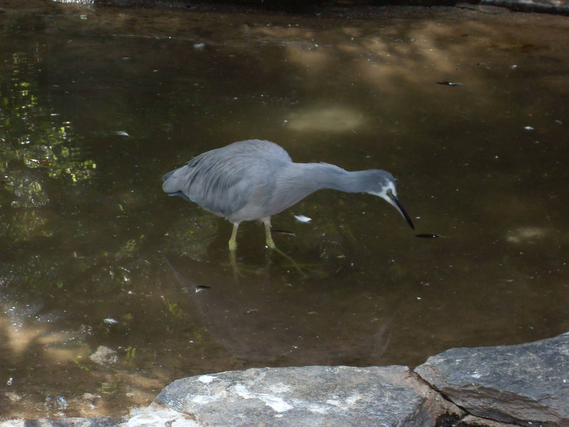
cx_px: 284
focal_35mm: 111
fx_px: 1825
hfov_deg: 17.7
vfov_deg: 13.3
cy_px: 214
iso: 200
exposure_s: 1/90
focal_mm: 18.1
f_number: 5.2
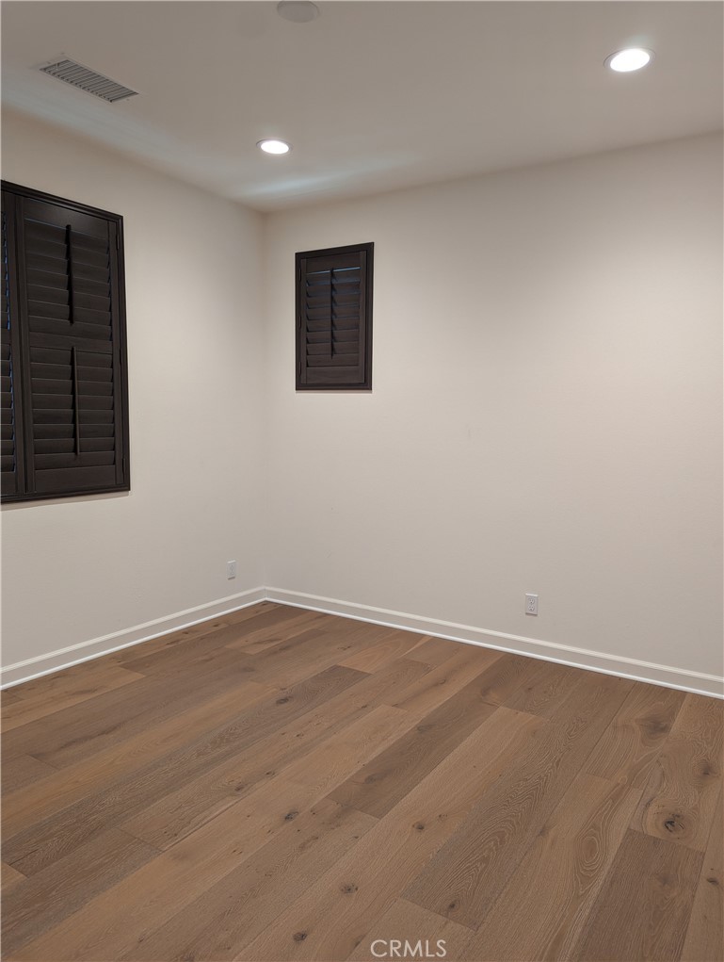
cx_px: 362
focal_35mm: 24
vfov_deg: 71.5
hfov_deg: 56.9
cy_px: 481
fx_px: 667
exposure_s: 1/29.5
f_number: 1.85
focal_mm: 6.81
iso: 98
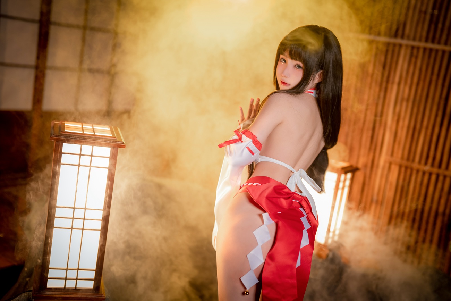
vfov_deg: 27.0
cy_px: 150
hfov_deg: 39.6
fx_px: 626
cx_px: 226
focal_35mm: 50
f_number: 1.4
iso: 640
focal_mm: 50
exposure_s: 1/80
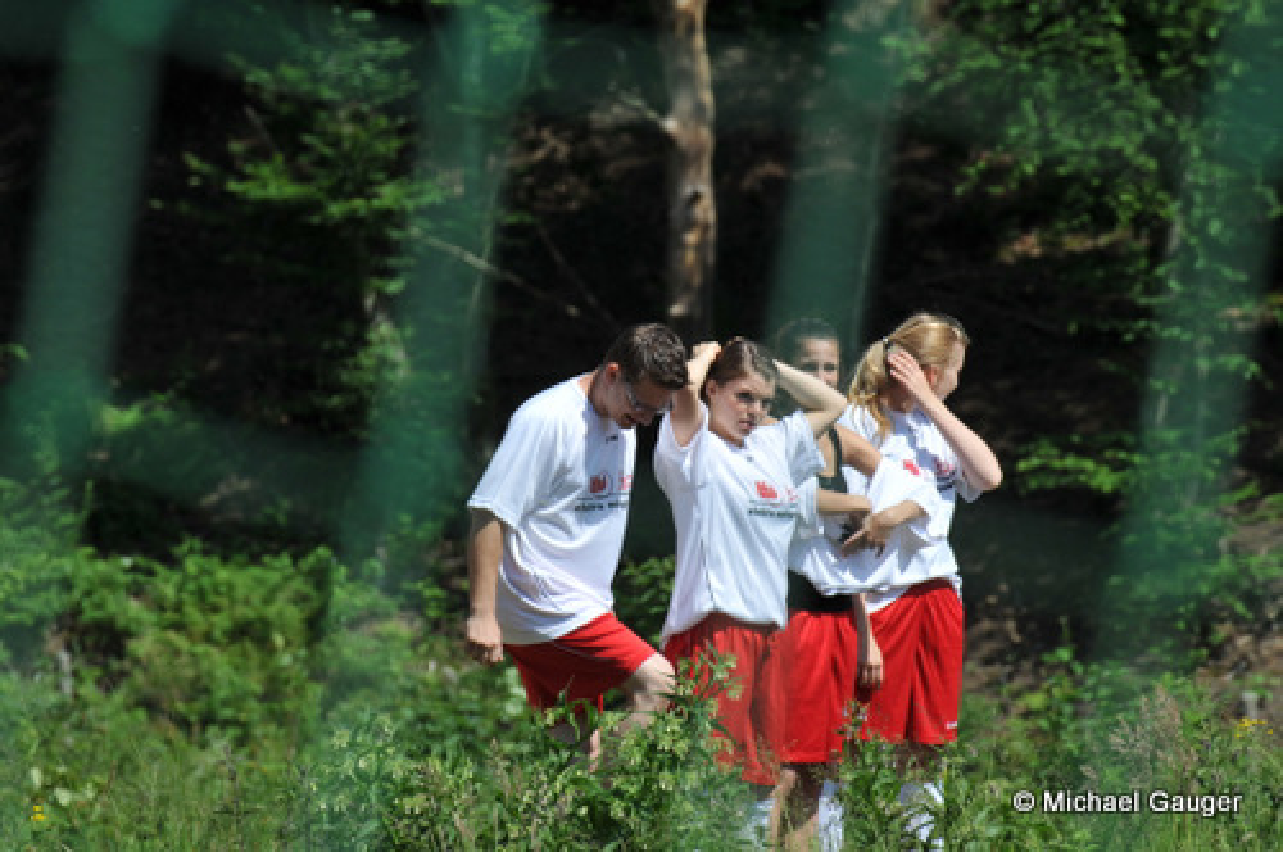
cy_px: 426
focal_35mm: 375
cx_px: 642
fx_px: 13347
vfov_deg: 3.7
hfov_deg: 5.5
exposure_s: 1/640
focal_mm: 250
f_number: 8
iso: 200
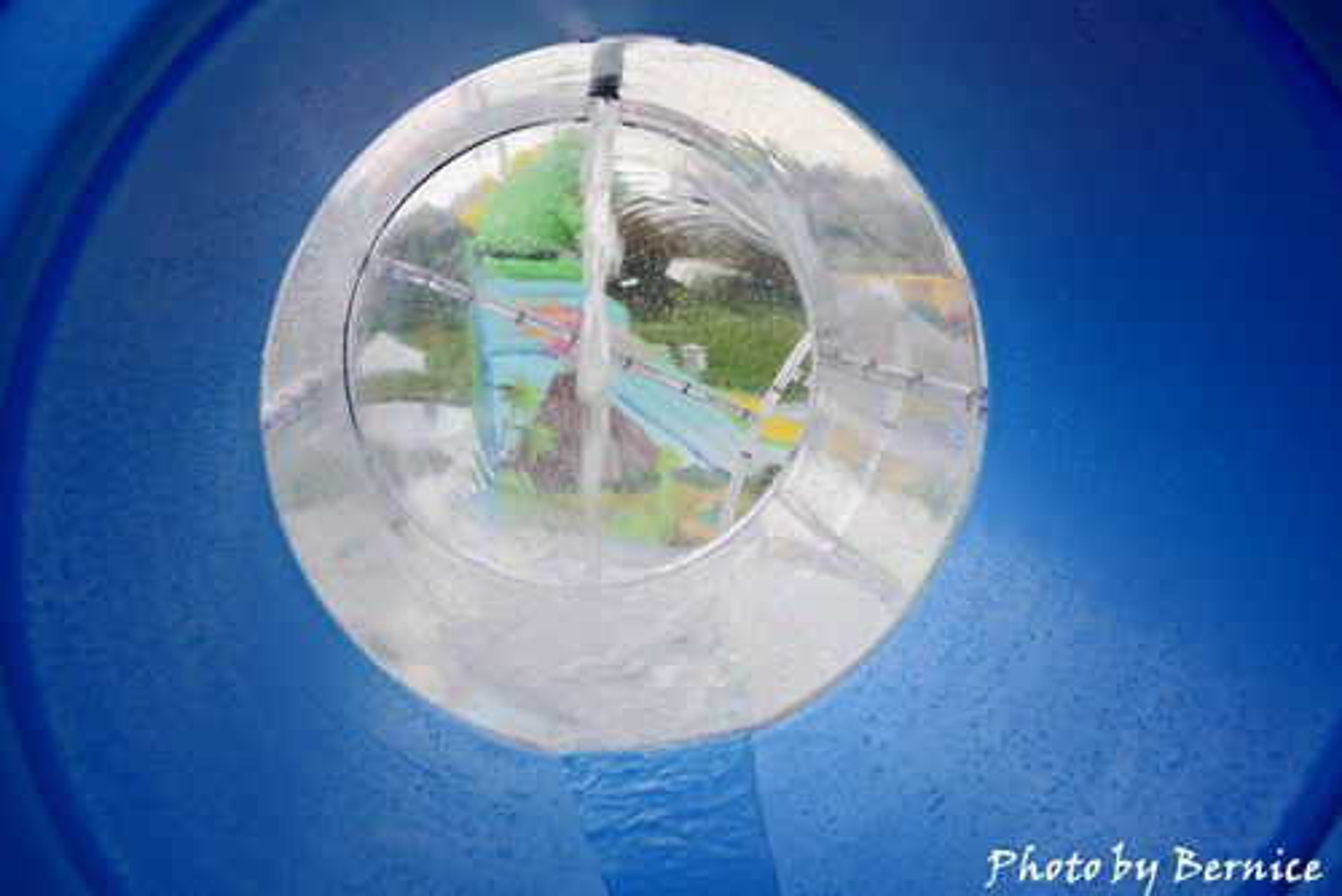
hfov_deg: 67.4
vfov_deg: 48.0
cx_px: 671
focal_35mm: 27
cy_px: 448
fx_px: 1007
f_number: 5.6
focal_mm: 18
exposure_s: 1/50
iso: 100
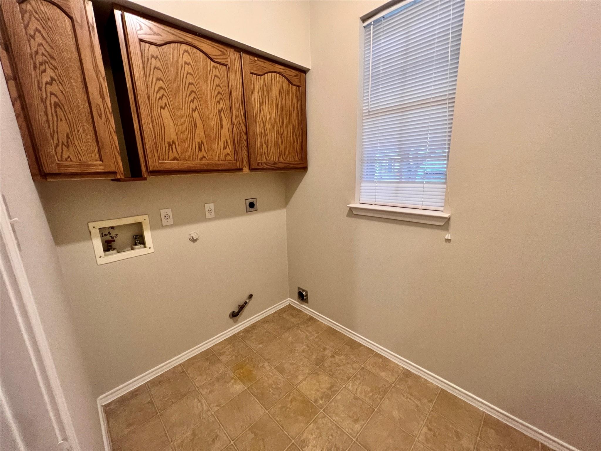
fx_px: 226
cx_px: 300
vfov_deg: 89.9
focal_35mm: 13
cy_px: 226
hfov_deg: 106.2
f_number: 1.8
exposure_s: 1/60
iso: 500
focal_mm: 1.57
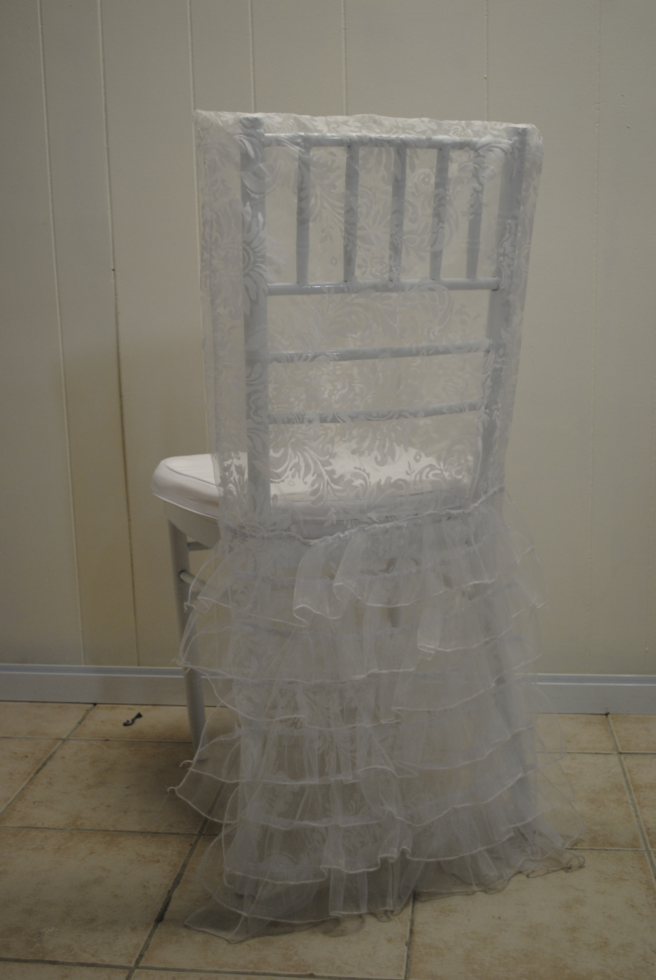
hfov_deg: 34.3
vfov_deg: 49.5
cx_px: 328
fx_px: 1063
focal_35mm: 39
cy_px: 490
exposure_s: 1/40
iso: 400
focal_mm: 26
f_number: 4.2
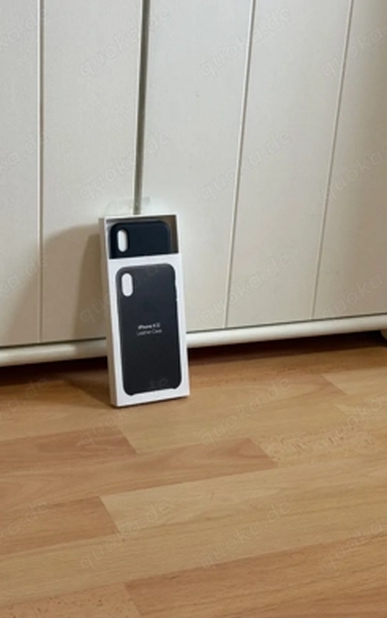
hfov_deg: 24.9
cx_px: 158
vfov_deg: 38.8
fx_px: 876
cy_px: 305
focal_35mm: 52
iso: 250
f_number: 1.78
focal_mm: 6.76
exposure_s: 1/42
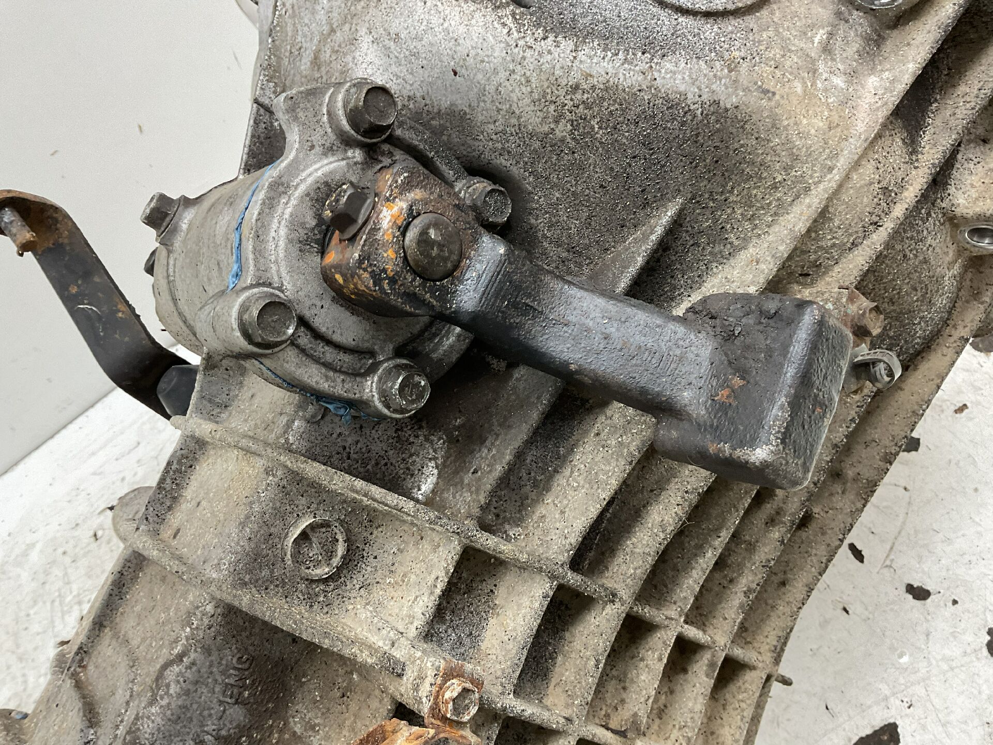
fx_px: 832
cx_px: 496
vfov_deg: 48.2
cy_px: 372
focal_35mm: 29
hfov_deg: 61.7
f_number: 1.8
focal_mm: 3
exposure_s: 1/50
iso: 80
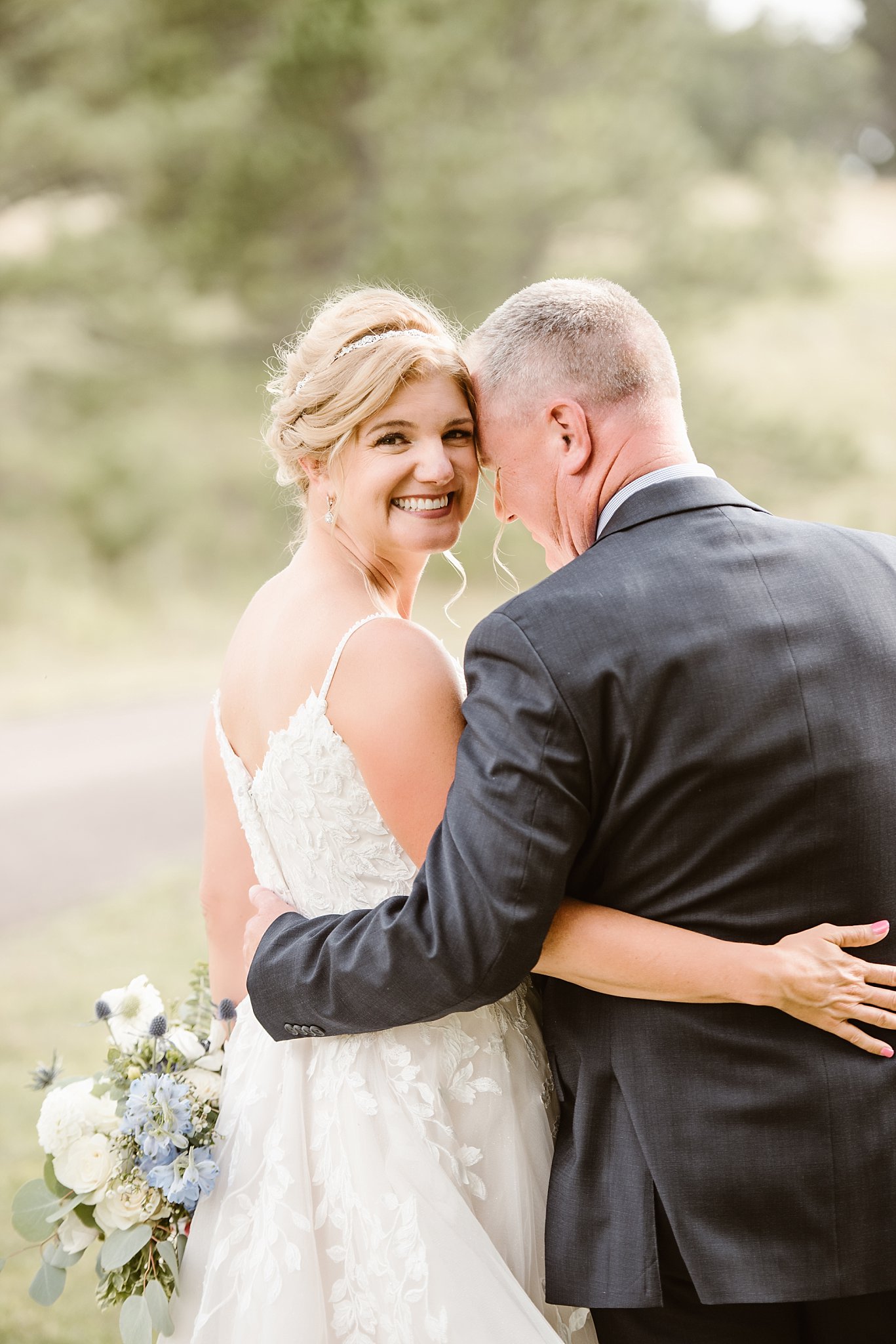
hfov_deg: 11.2
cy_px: 672
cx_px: 448
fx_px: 4550
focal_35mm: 122
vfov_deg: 16.8
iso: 200
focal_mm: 122
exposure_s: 1/500
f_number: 2.8
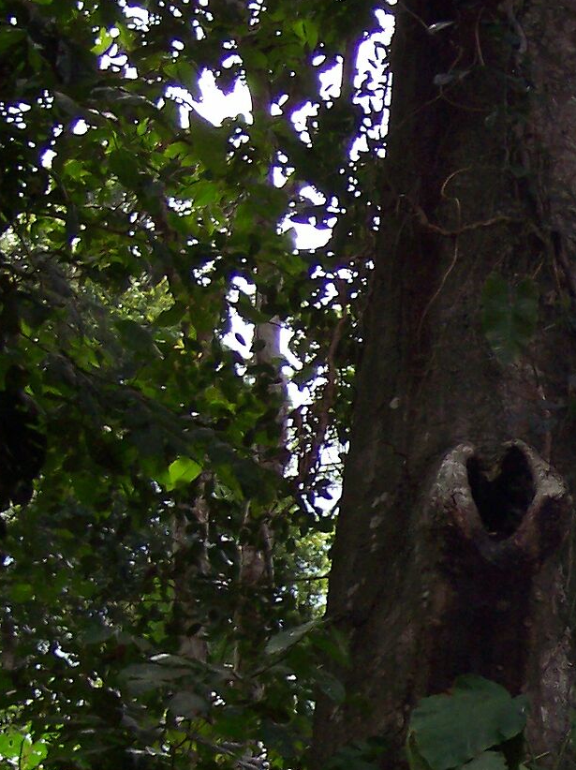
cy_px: 460
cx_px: 828
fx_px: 2467
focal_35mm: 111
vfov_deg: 17.7
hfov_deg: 12.7
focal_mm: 8
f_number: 2.8
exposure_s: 1/700
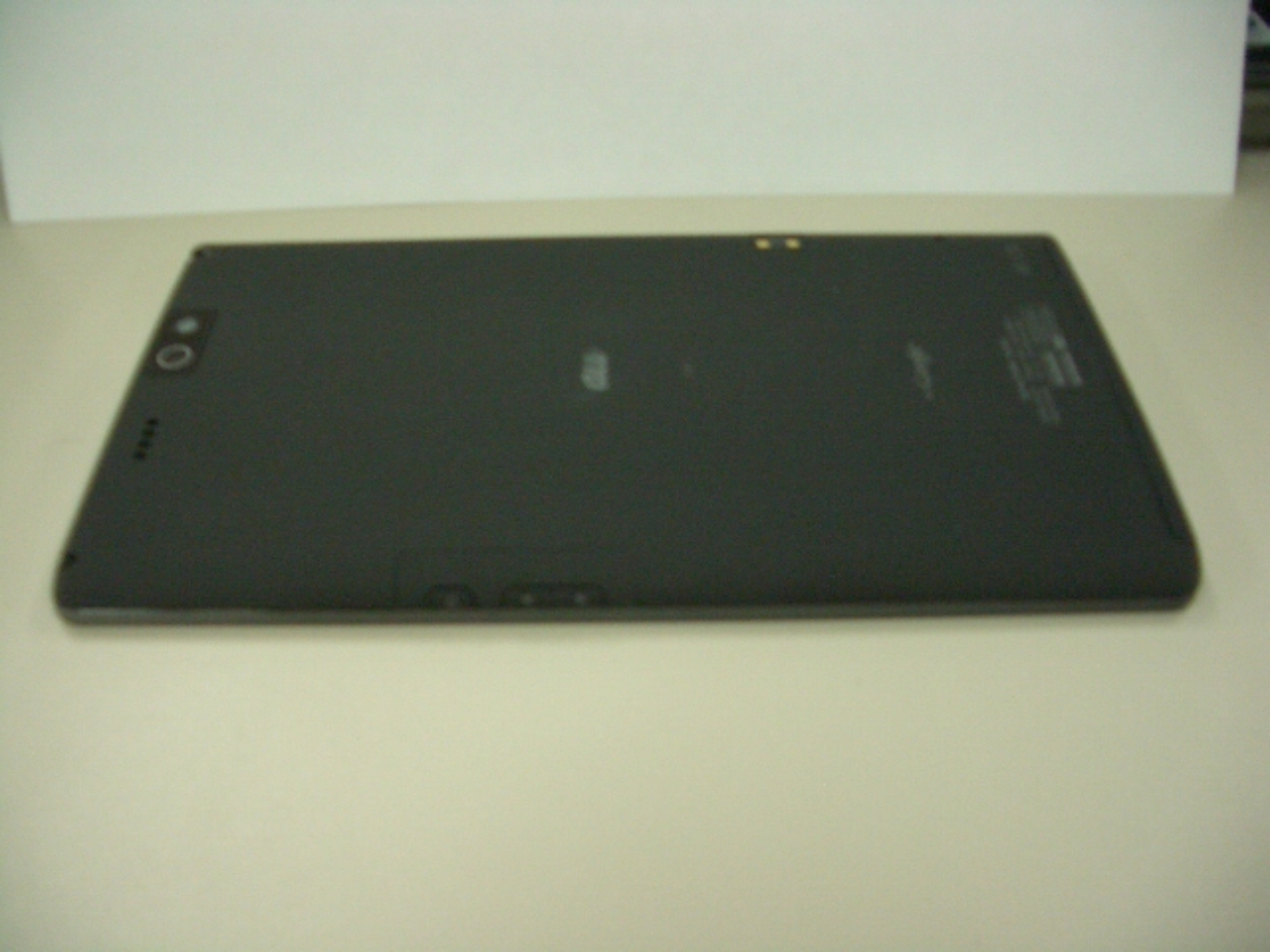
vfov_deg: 40.7
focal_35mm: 35
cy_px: 476
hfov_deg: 52.6
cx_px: 635
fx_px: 1284
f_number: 2.6
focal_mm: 5.8
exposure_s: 1/60
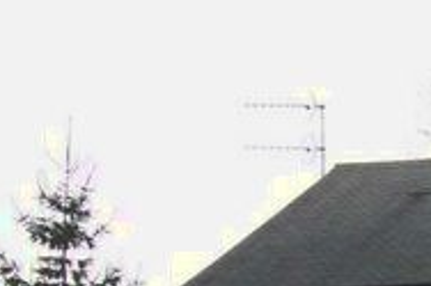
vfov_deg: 12.0
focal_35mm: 106
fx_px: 1266
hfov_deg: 17.4
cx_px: 651
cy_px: 492
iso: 320
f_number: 5.6
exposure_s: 1/500
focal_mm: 19
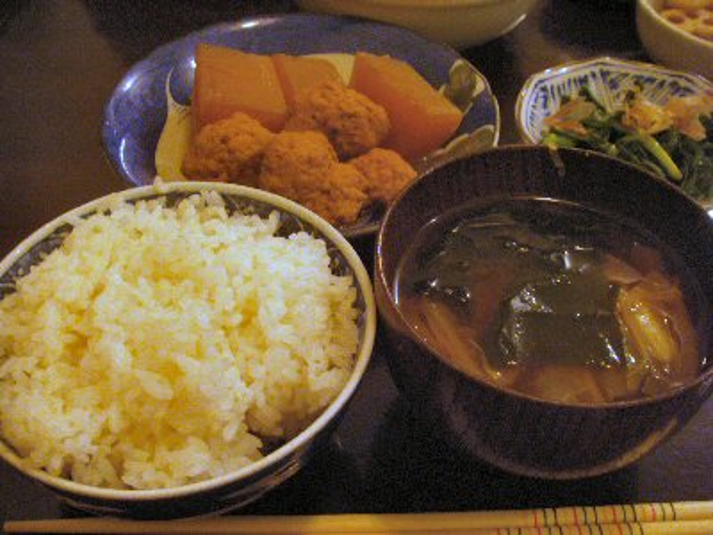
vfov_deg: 37.7
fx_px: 783
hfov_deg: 49.0
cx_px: 356
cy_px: 268
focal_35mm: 38
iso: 320
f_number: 3.3
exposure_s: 1/4
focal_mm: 6.3
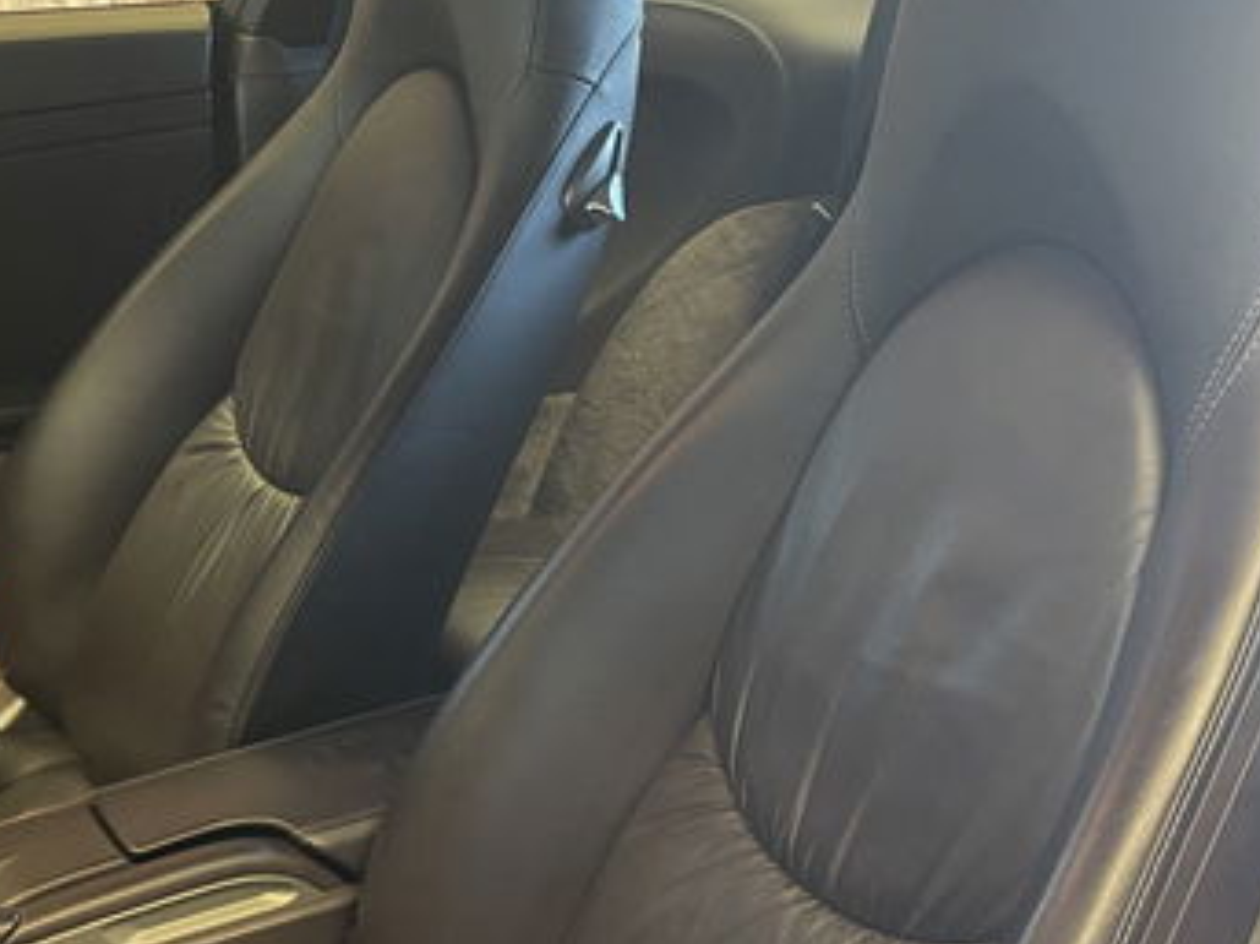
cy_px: 602
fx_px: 2038
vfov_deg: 26.0
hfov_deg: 34.3
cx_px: 547
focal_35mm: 56
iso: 200
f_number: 1.6
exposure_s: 1/50
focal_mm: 5.1
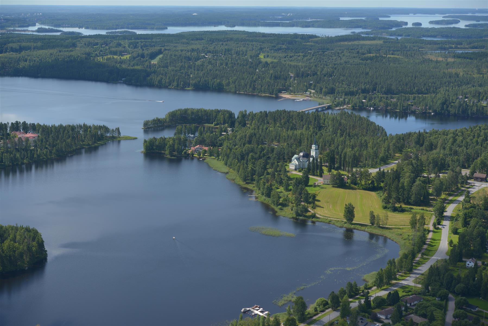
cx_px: 244
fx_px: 814
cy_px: 163
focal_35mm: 60
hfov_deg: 33.4
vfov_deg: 22.6
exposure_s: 1/2500
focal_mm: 60
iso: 400
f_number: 5.6
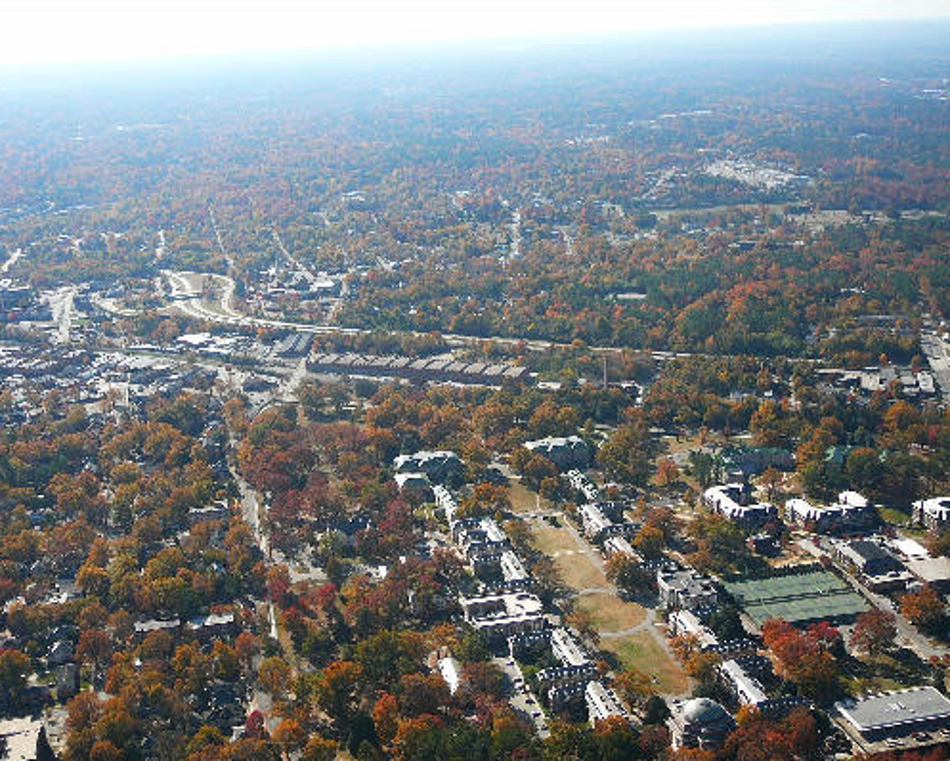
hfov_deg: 41.1
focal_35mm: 45
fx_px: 1266
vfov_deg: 33.5
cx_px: 454
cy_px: 380
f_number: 3.2
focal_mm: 6.4
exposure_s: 1/500
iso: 80
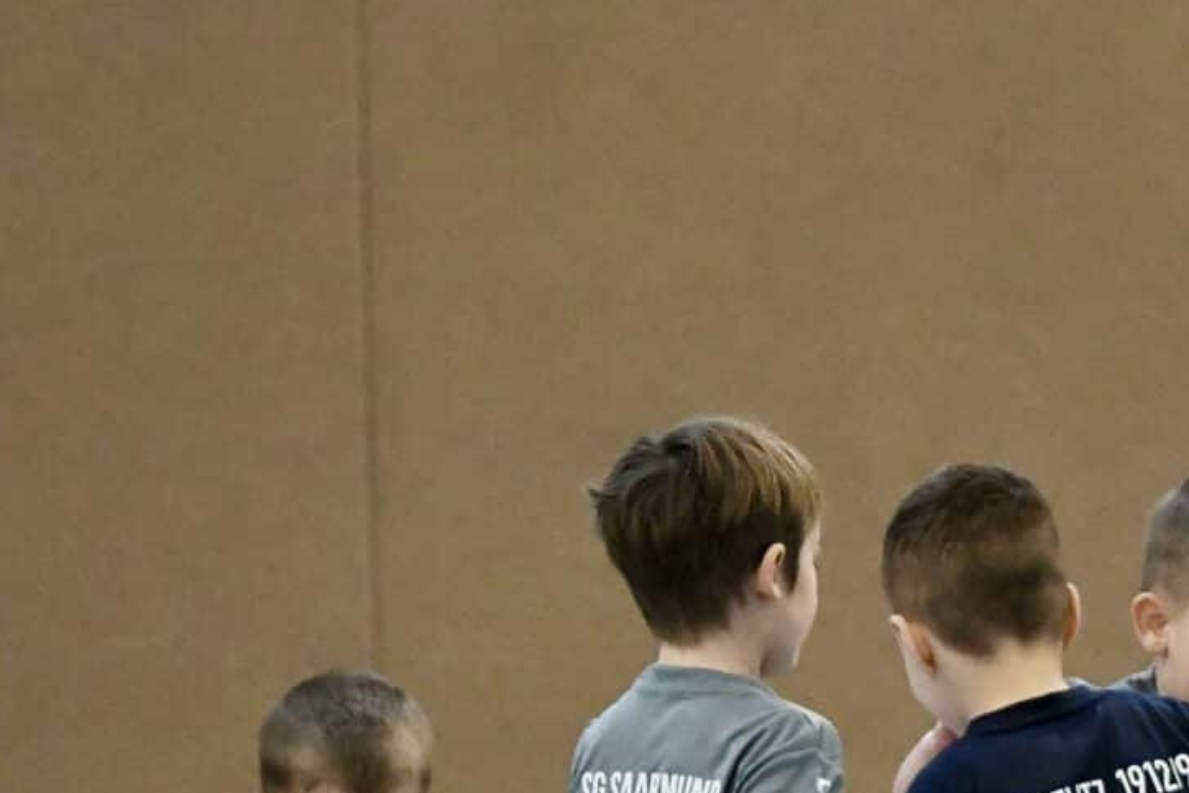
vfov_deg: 2.6
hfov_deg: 3.9
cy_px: 1058
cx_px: 90
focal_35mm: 523
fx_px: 17276
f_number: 2.8
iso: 8000
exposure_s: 1/1250
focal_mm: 185
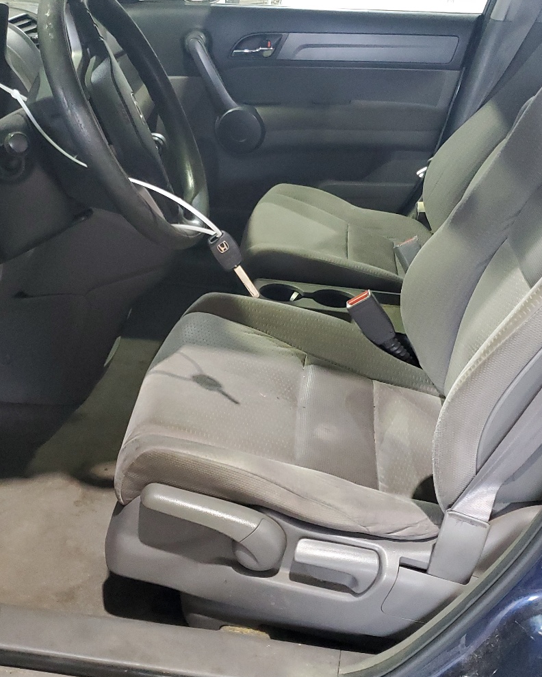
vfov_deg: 44.6
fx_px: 822
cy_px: 285
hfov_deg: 36.5
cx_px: 252
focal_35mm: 41
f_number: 1.5
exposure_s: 1/60.2
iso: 415
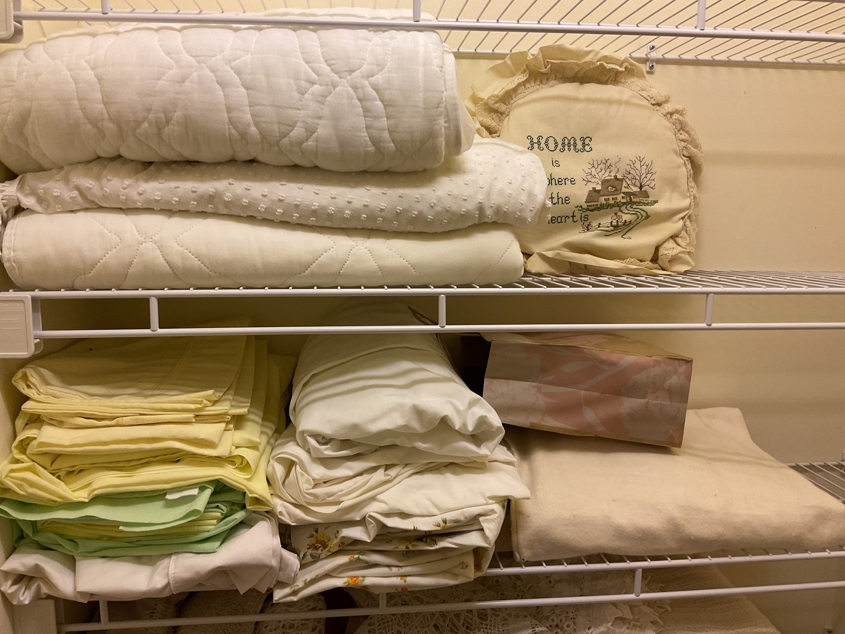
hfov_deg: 61.7
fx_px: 708
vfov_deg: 48.2
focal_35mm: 29
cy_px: 317
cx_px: 422
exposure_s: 1/60
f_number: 1.8
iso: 80
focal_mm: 3
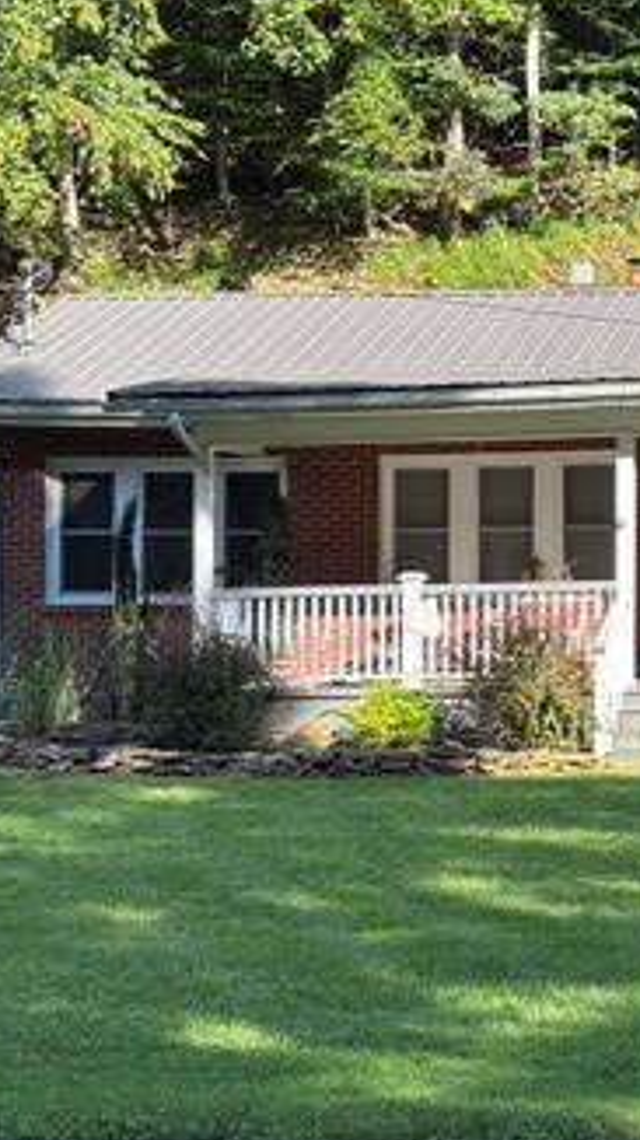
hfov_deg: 13.6
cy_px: 565
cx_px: 668
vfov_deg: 24.5
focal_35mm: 87
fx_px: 2629
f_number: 1.6
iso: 32
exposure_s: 1/666
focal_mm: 5.96
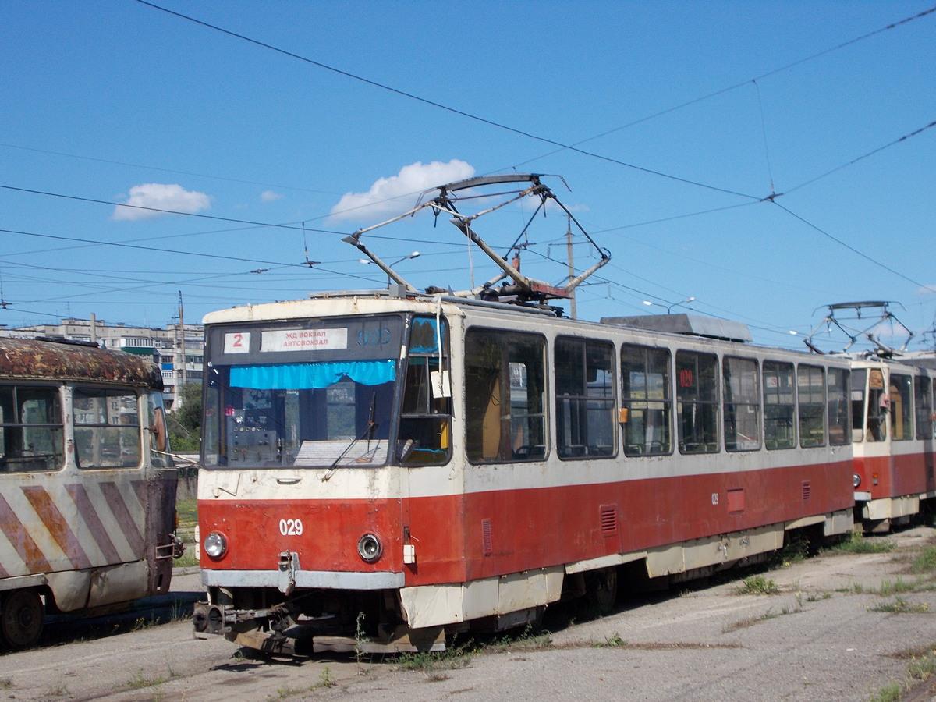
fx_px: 1568
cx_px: 468
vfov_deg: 25.2
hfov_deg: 33.2
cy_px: 351
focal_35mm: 58
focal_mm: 10.3
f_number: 12.3
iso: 80
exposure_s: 1/100
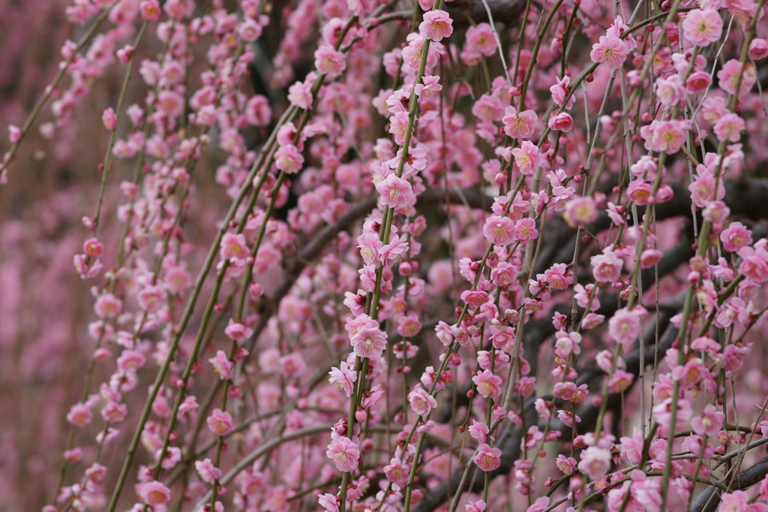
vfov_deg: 10.2
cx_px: 384
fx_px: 2879
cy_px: 256
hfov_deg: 15.2
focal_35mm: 135
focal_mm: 135
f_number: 6.3
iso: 200
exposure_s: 1/160
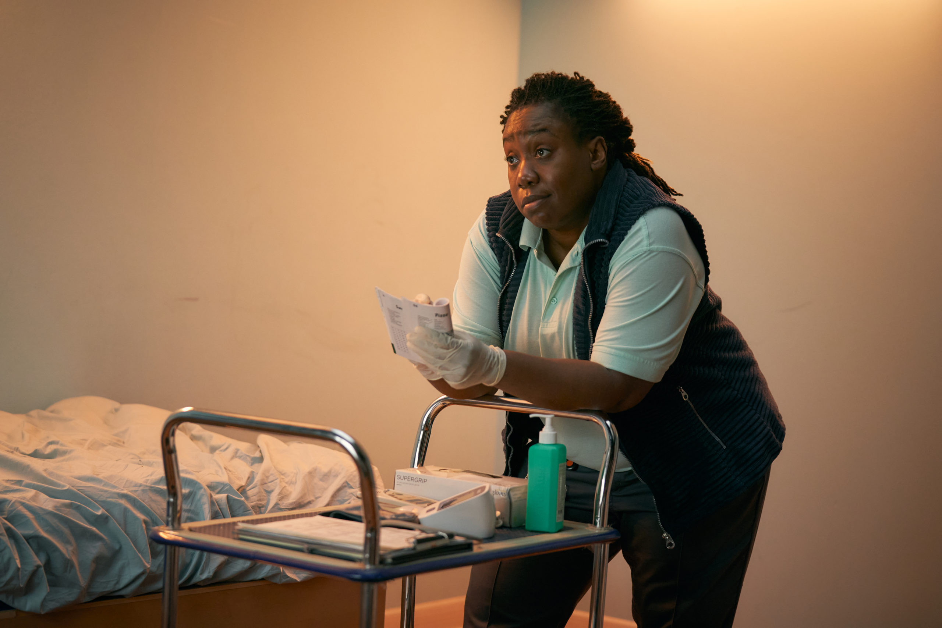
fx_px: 2041
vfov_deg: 17.5
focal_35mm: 78
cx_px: 471
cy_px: 314
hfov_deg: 26.0
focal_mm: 78
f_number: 2.8
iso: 2500
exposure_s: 1/200
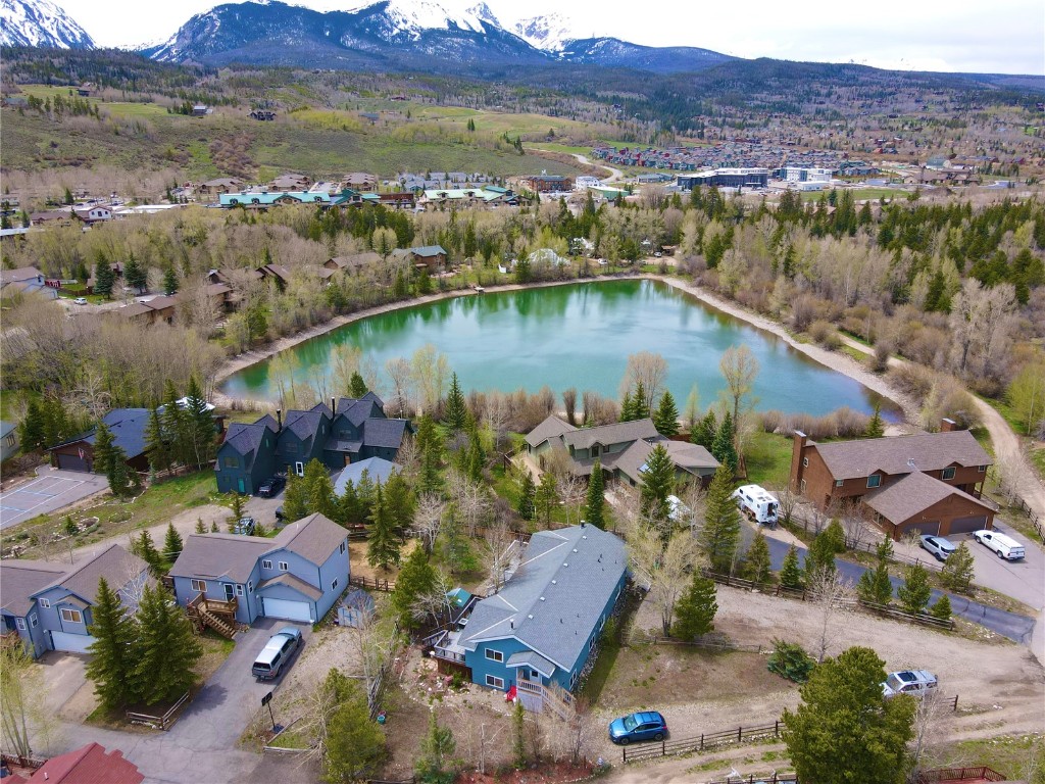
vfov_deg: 56.8
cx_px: 522
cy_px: 392
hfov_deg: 71.6
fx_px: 725
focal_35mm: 24
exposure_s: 1/500
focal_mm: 4.5
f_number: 2.8
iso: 100
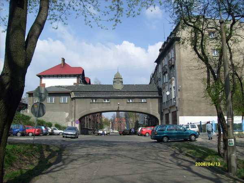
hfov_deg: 52.6
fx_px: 247
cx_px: 122
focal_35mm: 35
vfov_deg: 40.7
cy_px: 92
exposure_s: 1/350
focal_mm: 5.8
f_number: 7.1
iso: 80
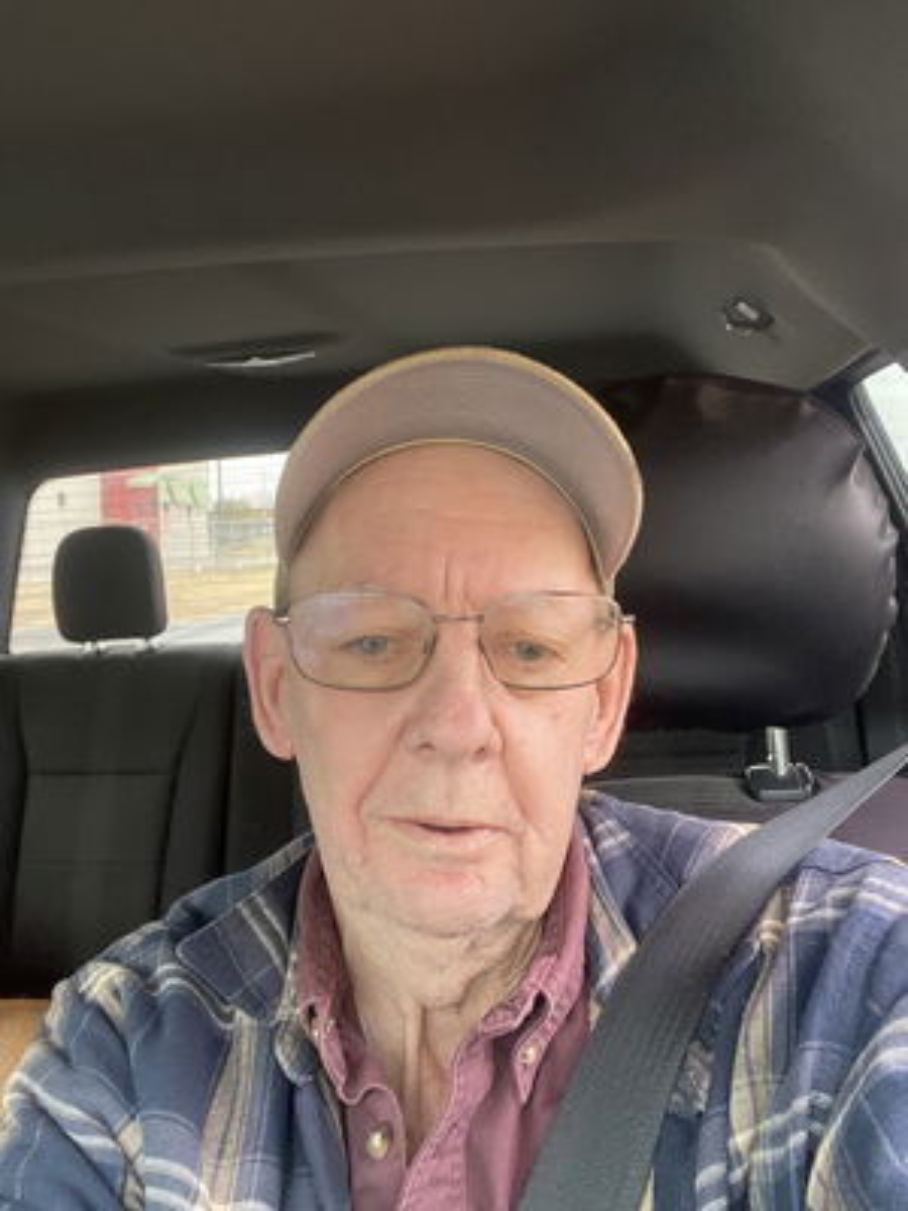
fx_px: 1049
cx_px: 454
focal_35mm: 30
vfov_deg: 60.0
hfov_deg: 46.8
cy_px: 606
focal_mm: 2.71
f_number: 2.2
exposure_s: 1/60
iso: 200
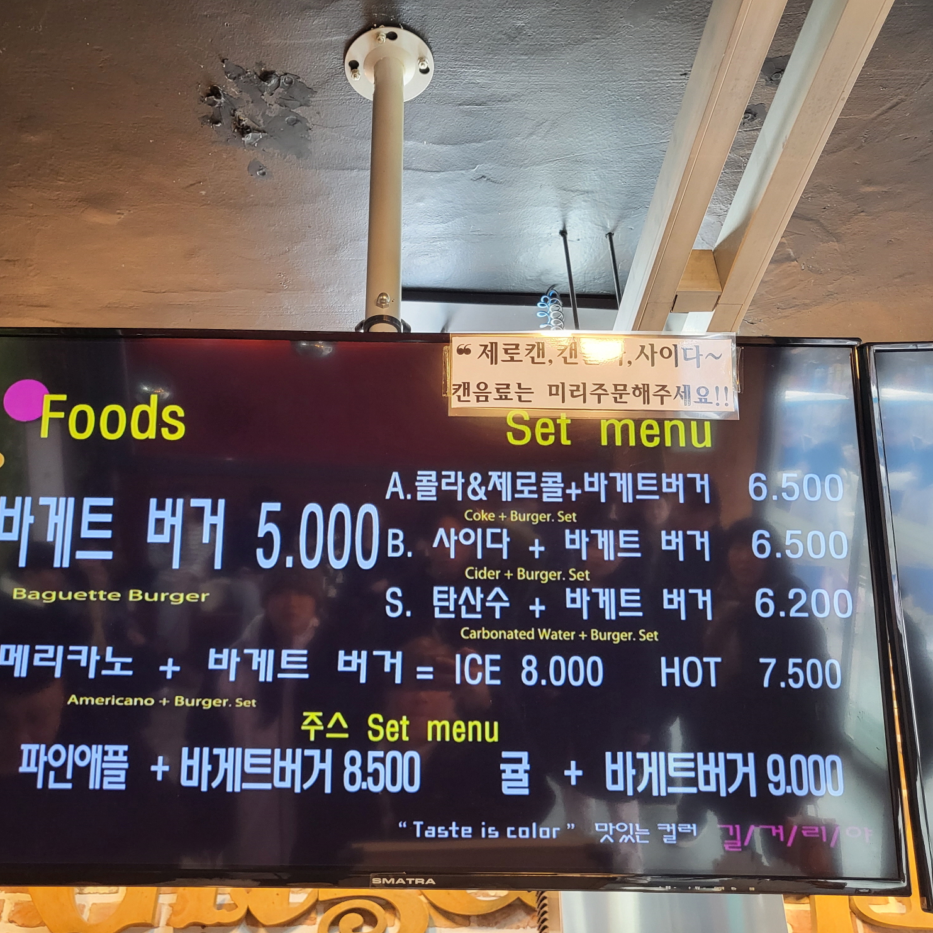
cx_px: 415
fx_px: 945
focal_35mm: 31
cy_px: 464
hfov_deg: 52.4
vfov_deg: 52.5
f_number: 1.8
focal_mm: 4.25
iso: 200
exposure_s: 1/40
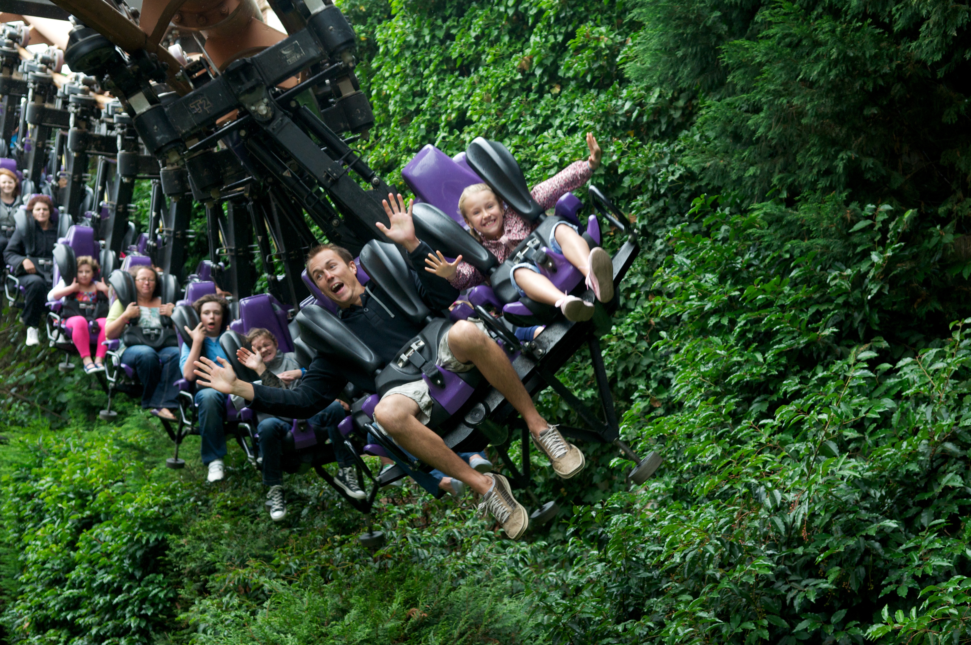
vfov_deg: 23.7
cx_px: 486
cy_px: 322
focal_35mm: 57
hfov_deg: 35.1
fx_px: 1536
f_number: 3.2
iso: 400
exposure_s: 1/400
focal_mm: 38
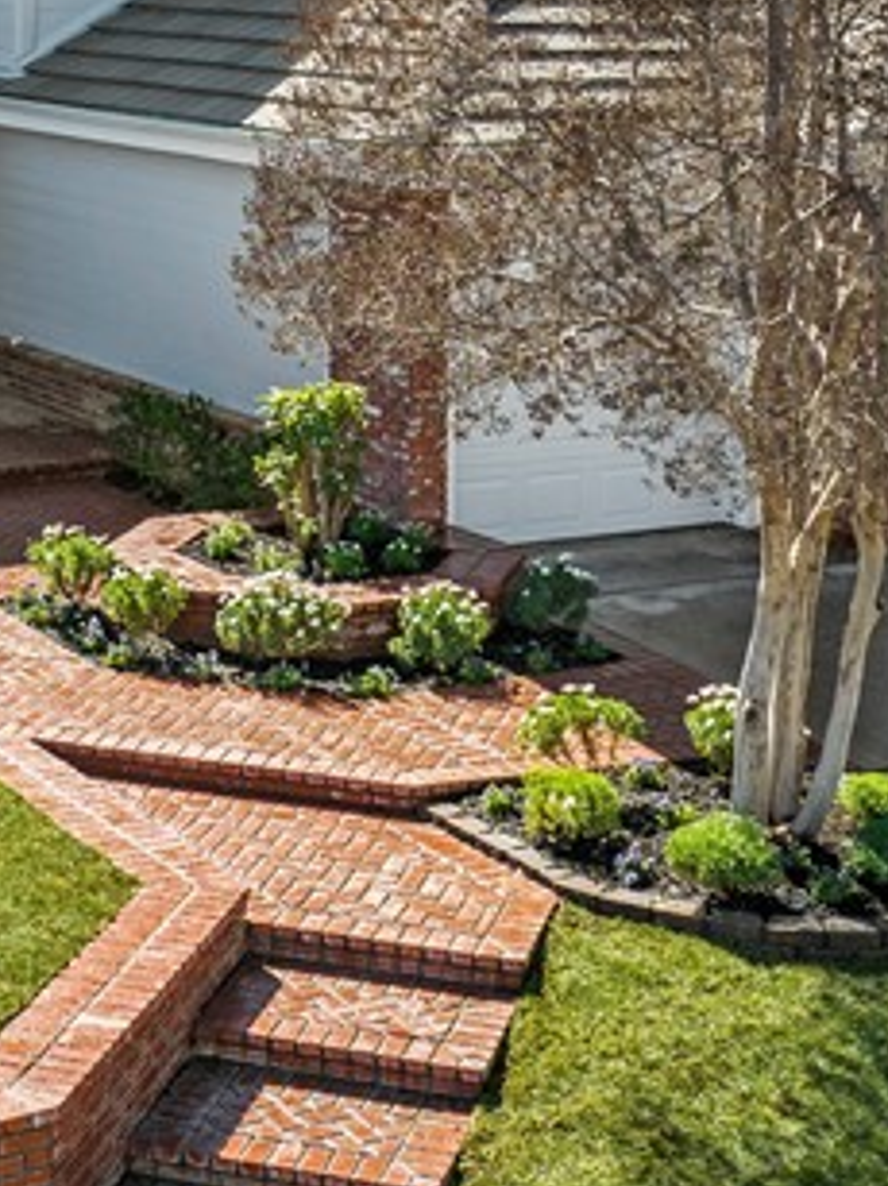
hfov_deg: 18.1
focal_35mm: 80
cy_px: -50
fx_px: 2738
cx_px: 54
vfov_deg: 23.2
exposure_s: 1/1250
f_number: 2.8
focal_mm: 12.29
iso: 100
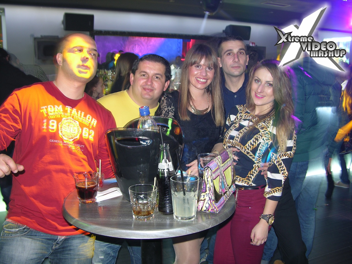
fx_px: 356
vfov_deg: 40.7
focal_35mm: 35
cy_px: 132
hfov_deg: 52.6
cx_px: 176
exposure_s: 2
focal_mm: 8.9
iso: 50
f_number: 2.8
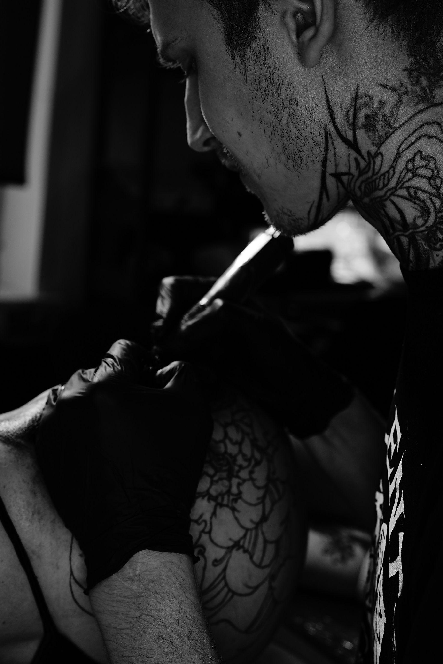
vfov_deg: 40.2
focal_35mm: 49
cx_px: 232
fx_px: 904
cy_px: 276
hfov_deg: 27.5
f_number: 4
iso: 100
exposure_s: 1/250
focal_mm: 35
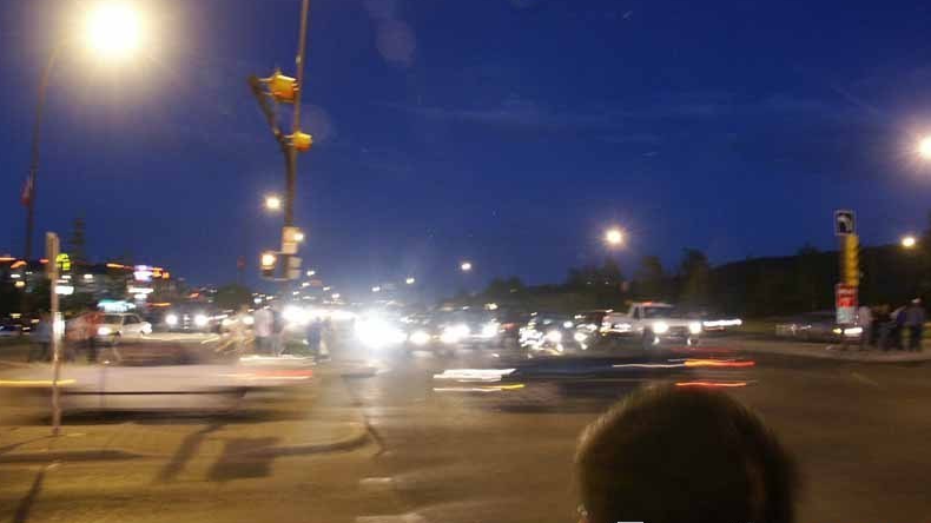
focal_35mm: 32
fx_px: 790
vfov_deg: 36.4
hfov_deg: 61.0
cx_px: 463
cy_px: 194
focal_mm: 7.59
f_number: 2.8
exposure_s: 1/4
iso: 200
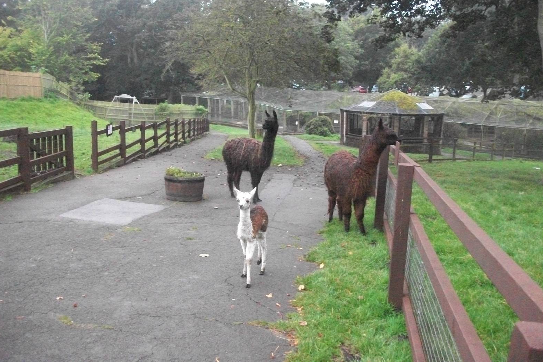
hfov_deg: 55.8
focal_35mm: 34
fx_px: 513
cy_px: 157
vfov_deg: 38.8
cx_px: 270
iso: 800
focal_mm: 5.7
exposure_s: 1/160
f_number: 2.9
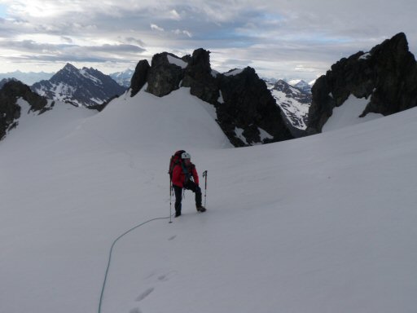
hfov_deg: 63.4
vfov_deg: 49.7
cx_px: 208
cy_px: 156
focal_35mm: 28
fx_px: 337
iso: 50
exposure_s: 1/125
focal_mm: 5
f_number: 5
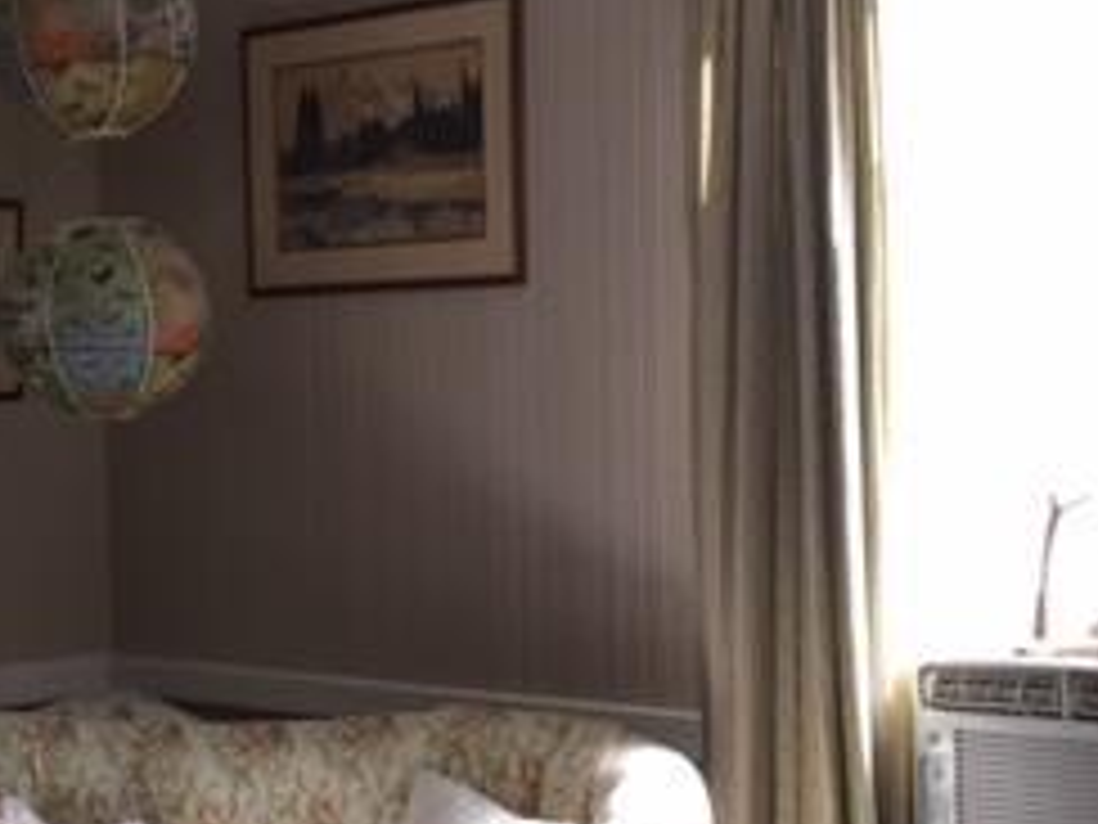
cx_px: -18
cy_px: 536
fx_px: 2411
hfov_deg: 24.4
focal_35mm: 76
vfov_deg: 19.3
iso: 32
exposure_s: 1/30
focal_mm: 4.15
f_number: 2.2
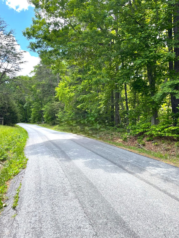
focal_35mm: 26
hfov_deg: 53.1
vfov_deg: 67.3
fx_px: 179
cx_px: 90
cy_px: 119
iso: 32
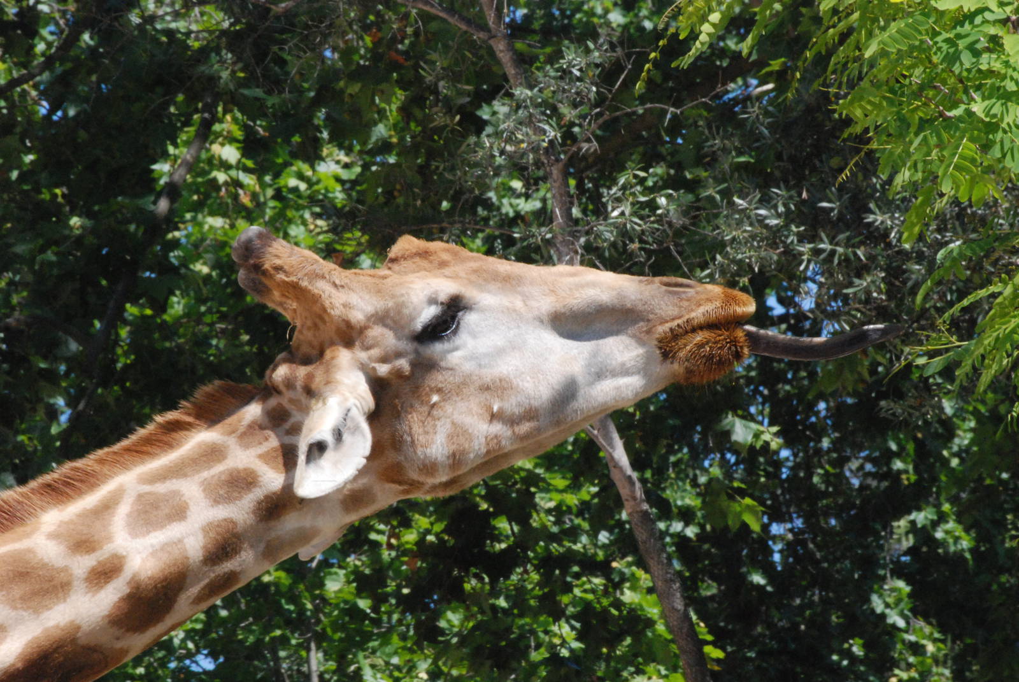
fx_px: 12752
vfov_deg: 3.1
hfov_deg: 4.6
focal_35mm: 450
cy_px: 341
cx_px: 510
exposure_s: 1/160
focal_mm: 300
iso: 1600
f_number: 32
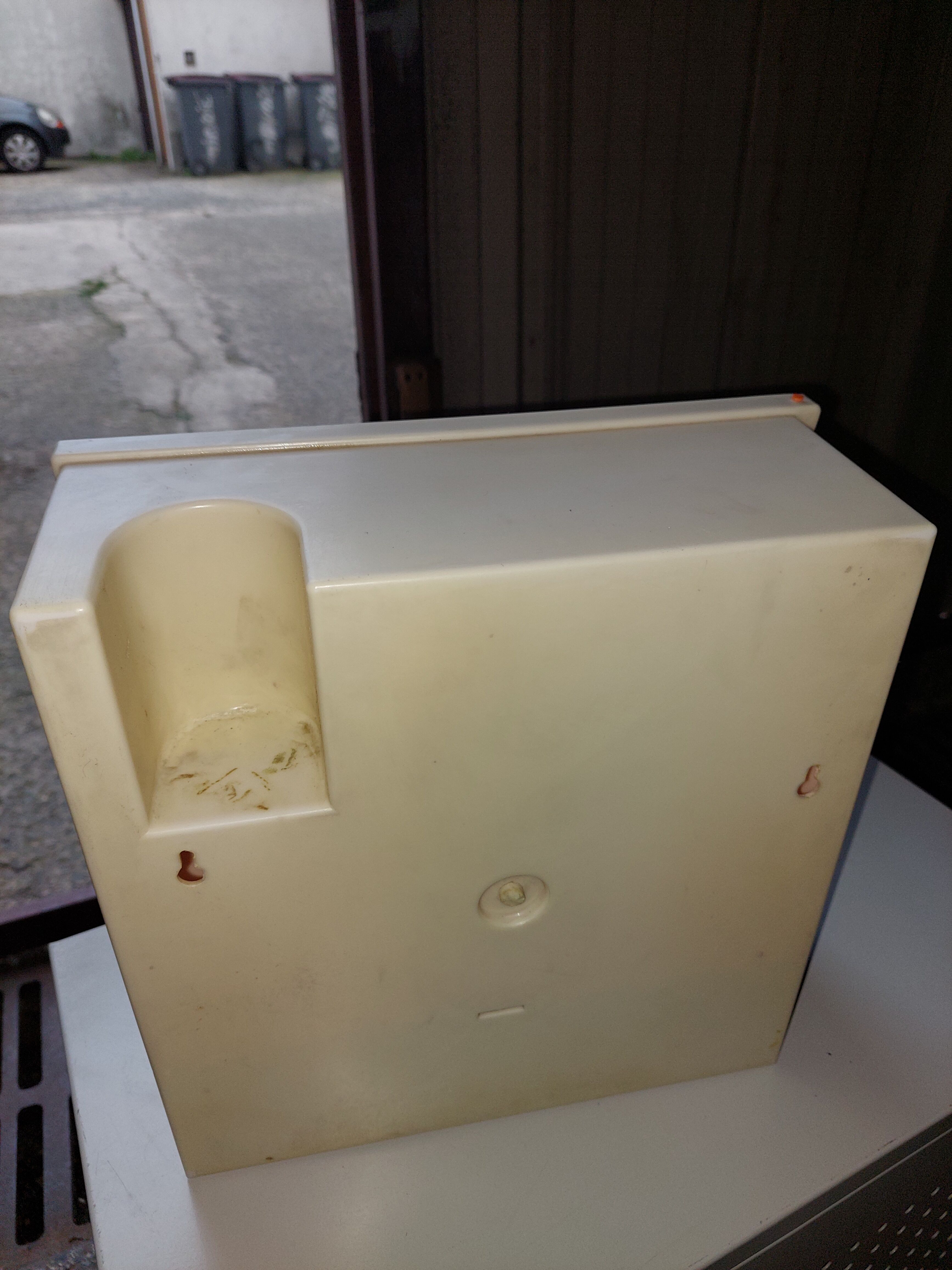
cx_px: 476
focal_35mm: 25
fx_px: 917
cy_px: 635
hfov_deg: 54.9
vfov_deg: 69.4
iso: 80
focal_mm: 5.23
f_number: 1.8
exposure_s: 1/120
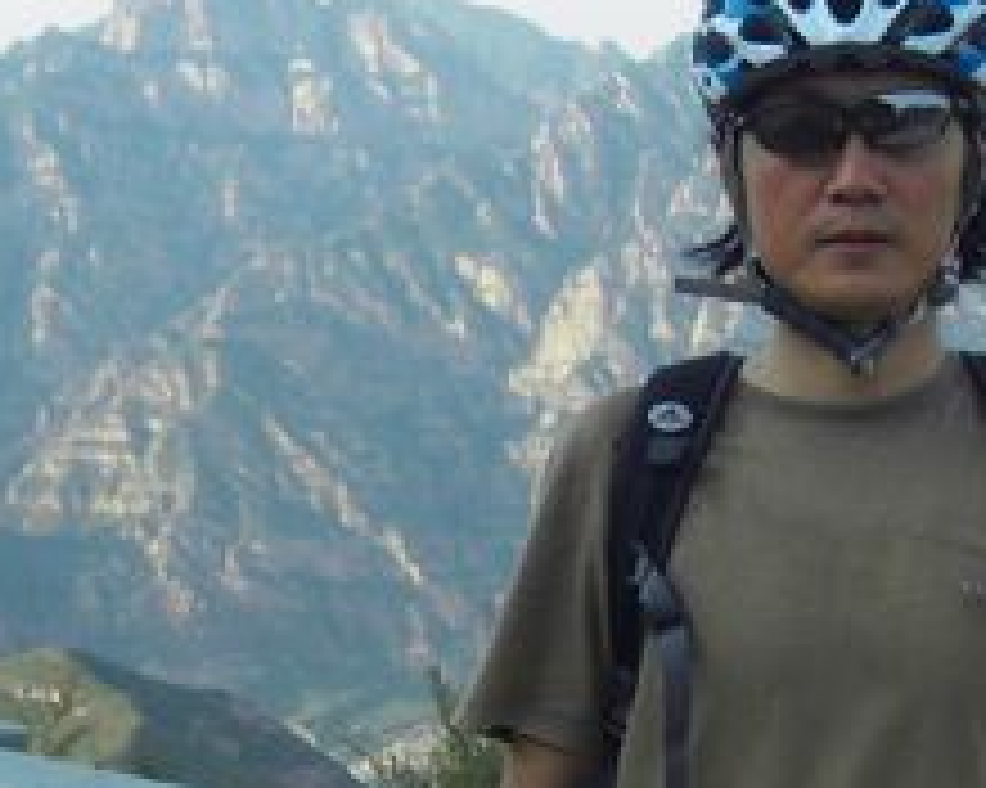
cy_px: 572
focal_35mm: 107
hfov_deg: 17.7
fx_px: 3121
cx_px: 905
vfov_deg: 14.3
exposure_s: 1/160
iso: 80
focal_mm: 4.3
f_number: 7.3
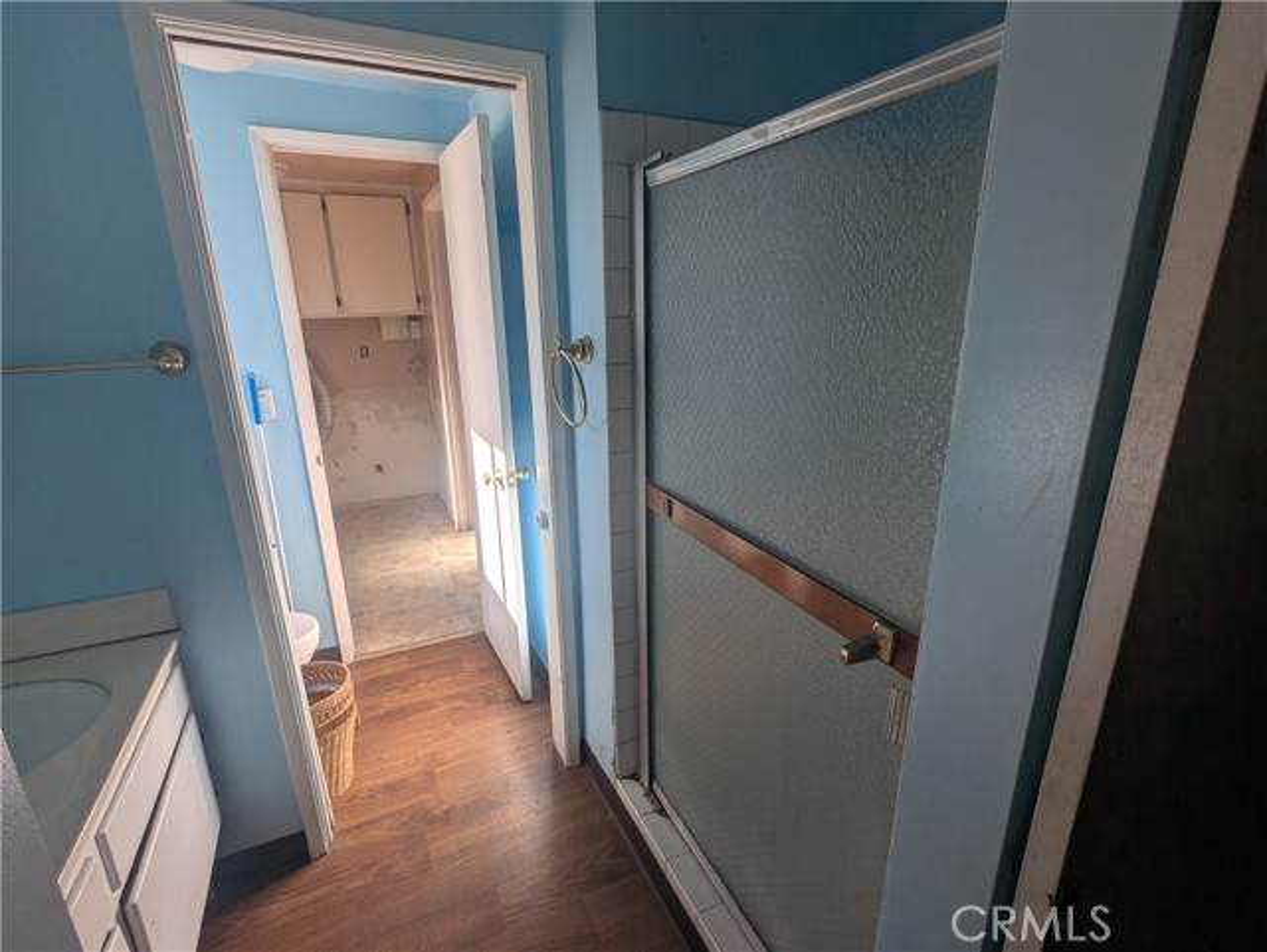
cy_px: 476
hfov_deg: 94.5
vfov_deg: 78.2
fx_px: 586
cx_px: 634
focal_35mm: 16
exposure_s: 1/294
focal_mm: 2.35
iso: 51
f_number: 2.2
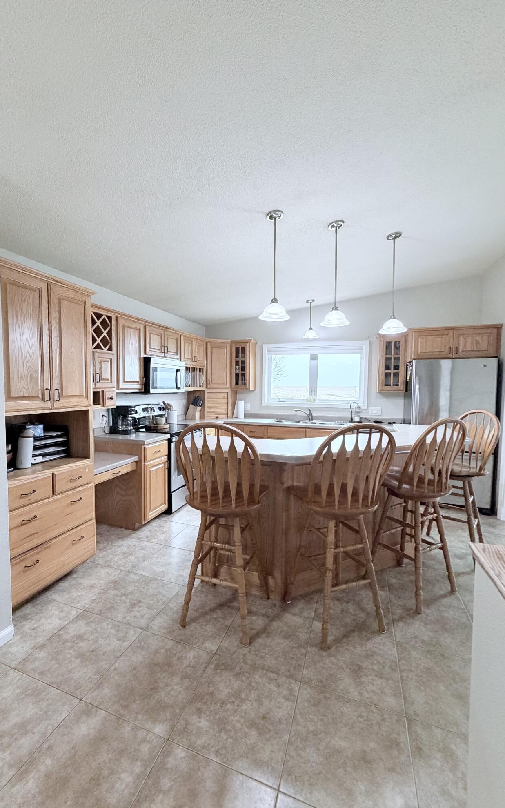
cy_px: 407
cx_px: 237
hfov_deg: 74.7
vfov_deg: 101.5
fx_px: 330
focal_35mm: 15
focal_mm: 2.22
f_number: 2.2
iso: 400
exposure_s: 1/60
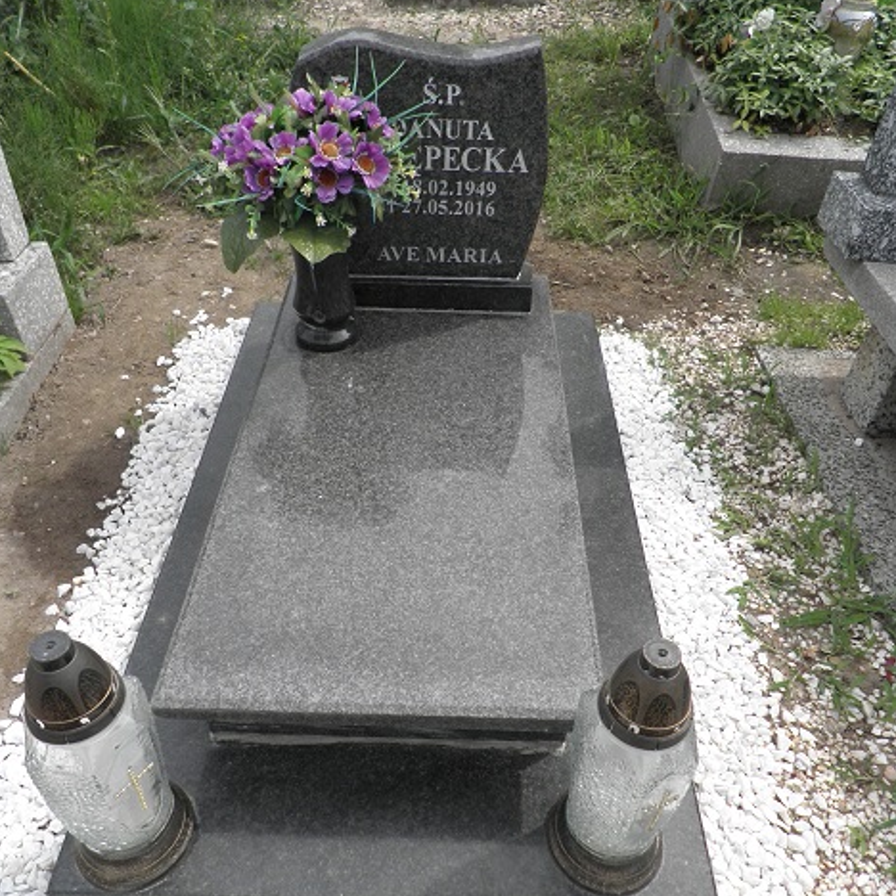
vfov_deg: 55.6
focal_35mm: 29
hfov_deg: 55.6
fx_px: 849
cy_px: 473
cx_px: 448
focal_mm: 4.3
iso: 64
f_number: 8.3
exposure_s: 1/125
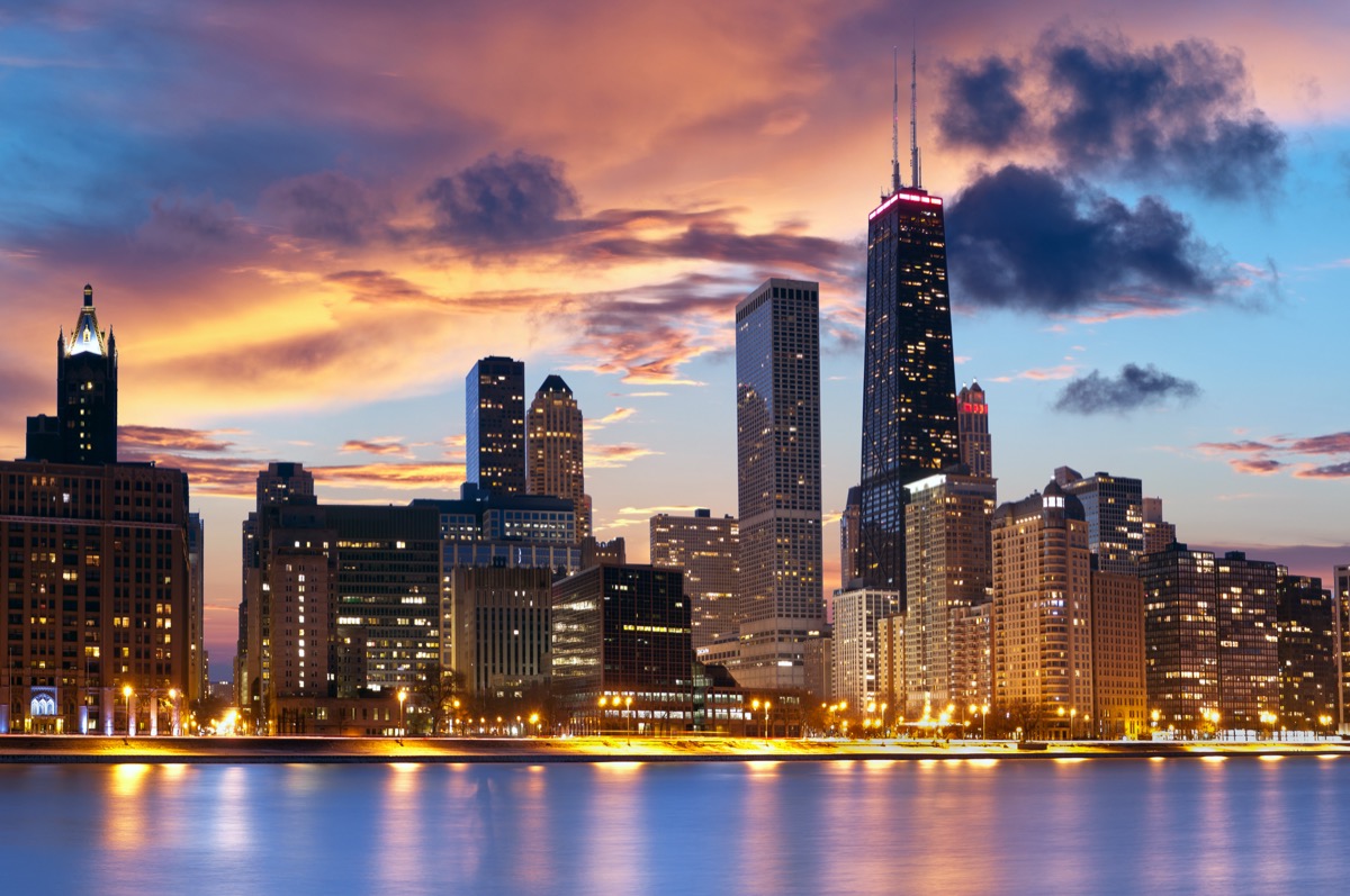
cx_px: 675
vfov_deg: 20.6
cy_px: 448
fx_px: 2472
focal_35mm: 66
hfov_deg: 30.5
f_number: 5.6
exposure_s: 30
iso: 100
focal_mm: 44
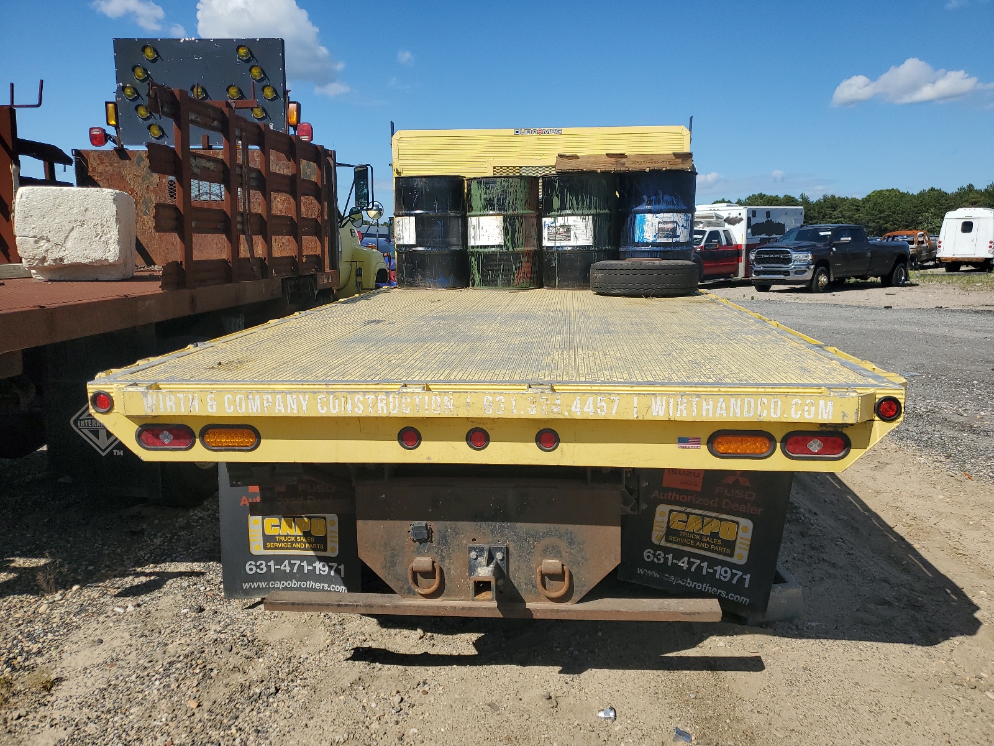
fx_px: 747
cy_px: 373
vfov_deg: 53.1
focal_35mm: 26
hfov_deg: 67.3
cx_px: 497
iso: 50
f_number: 1.5
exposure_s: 1/10000
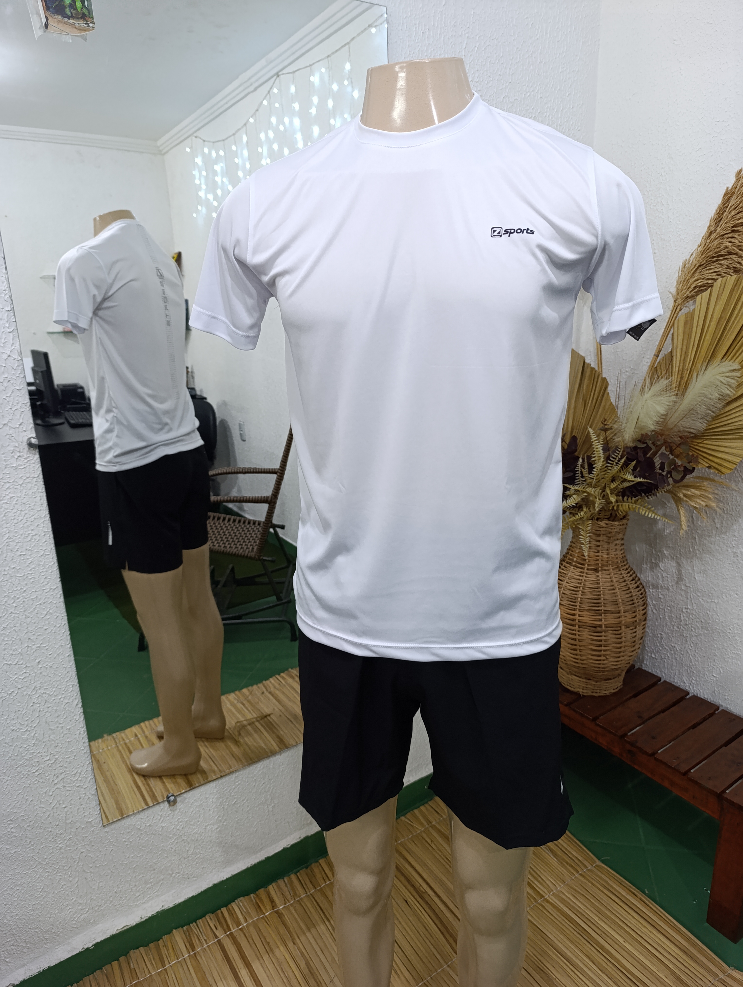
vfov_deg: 73.8
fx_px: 657
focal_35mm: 23
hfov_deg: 59.0
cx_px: 372
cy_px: 494
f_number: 1.6
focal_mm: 6.14
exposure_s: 1/60
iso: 1250
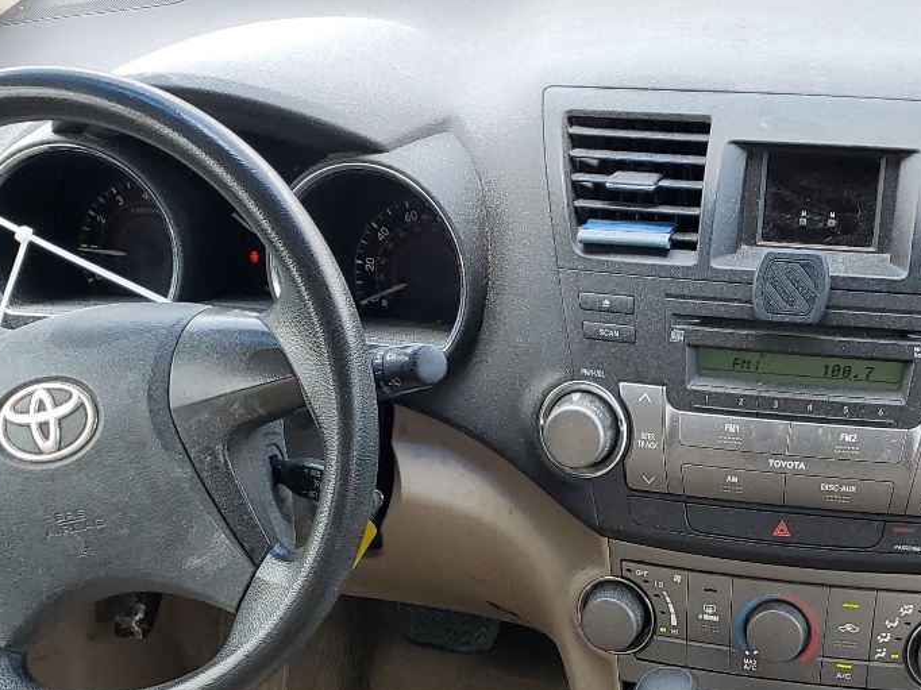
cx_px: 670
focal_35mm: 61
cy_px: 676
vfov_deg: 23.1
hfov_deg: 31.2
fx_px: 1622
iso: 50
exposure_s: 1/233
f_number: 1.5
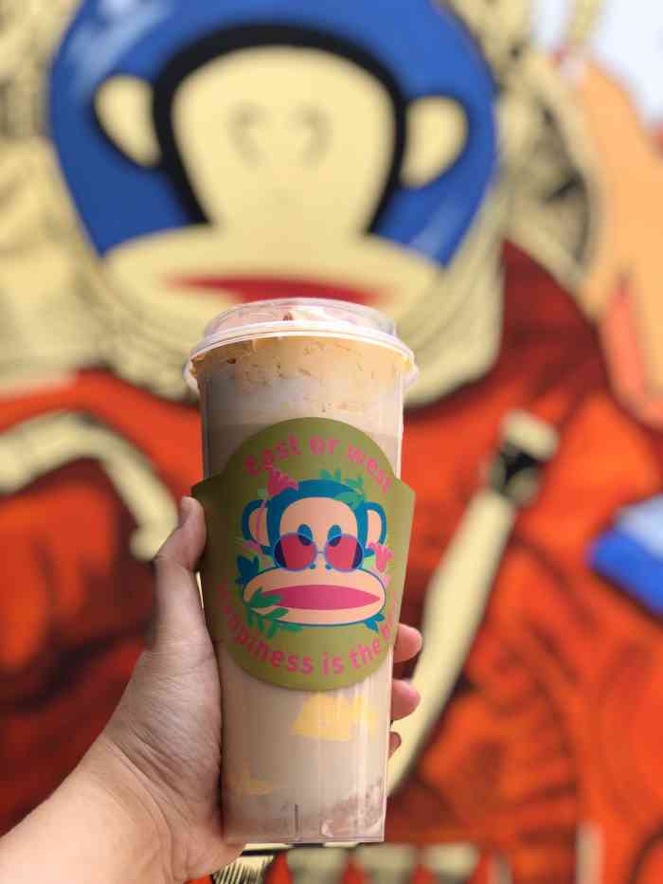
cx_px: 332
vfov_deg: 36.8
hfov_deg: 28.0
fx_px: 1328
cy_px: 442
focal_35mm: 52
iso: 16
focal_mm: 6
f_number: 2.4
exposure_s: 1/381
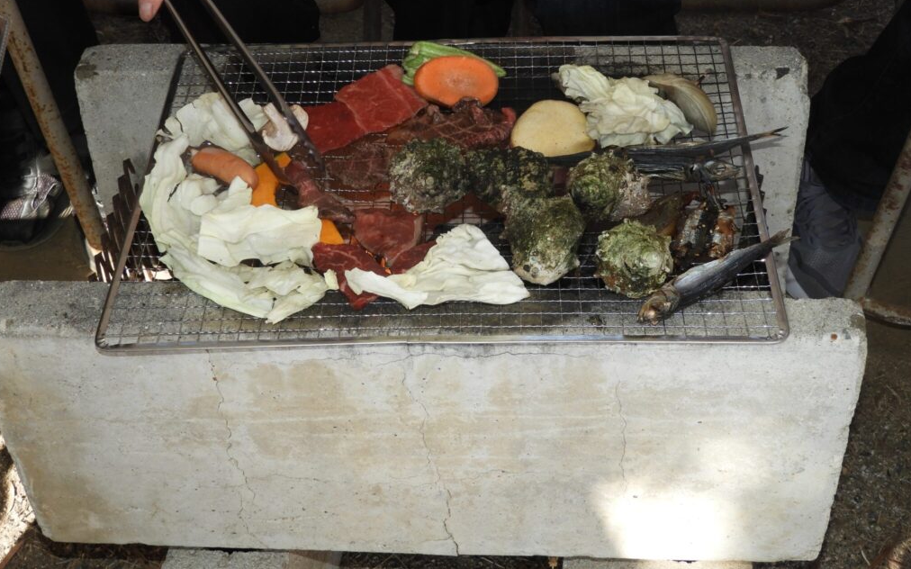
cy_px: 239
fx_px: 1465
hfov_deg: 34.6
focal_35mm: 59
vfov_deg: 22.0
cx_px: 455
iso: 100
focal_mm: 9.9
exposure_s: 1/200
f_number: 4
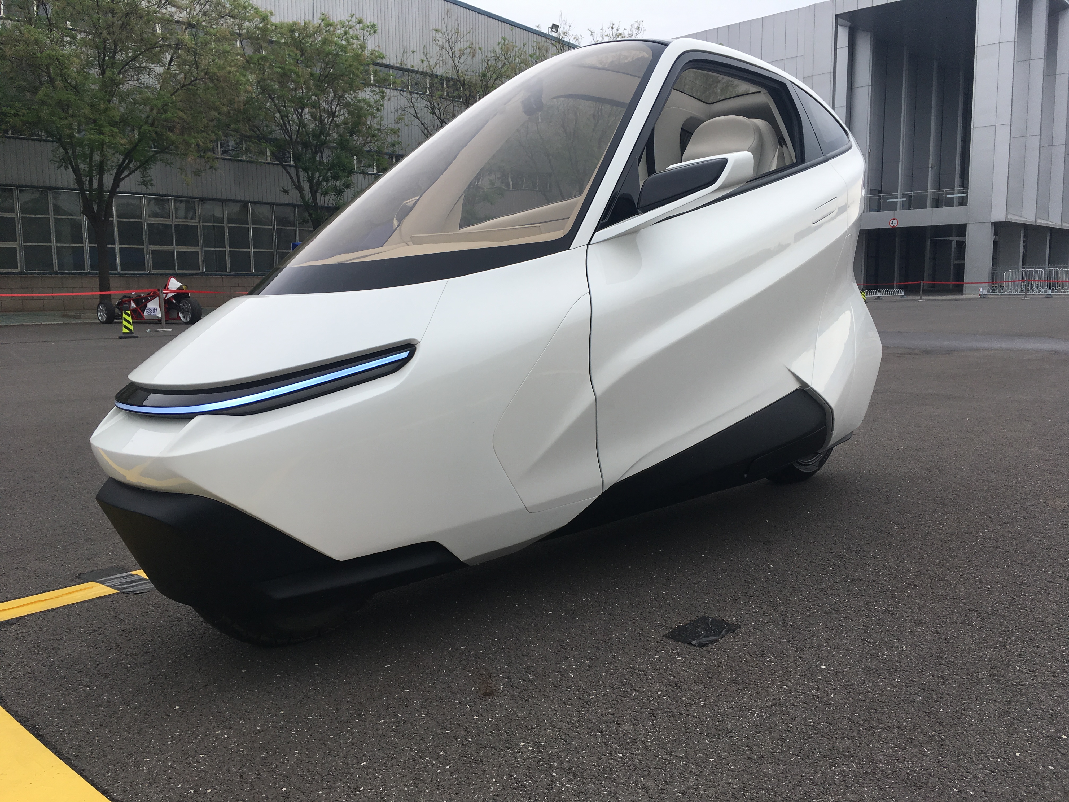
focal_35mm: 29
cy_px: 401
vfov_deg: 48.2
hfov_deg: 61.7
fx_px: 896
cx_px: 534
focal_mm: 4.15
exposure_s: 1/938
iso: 25
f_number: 2.2
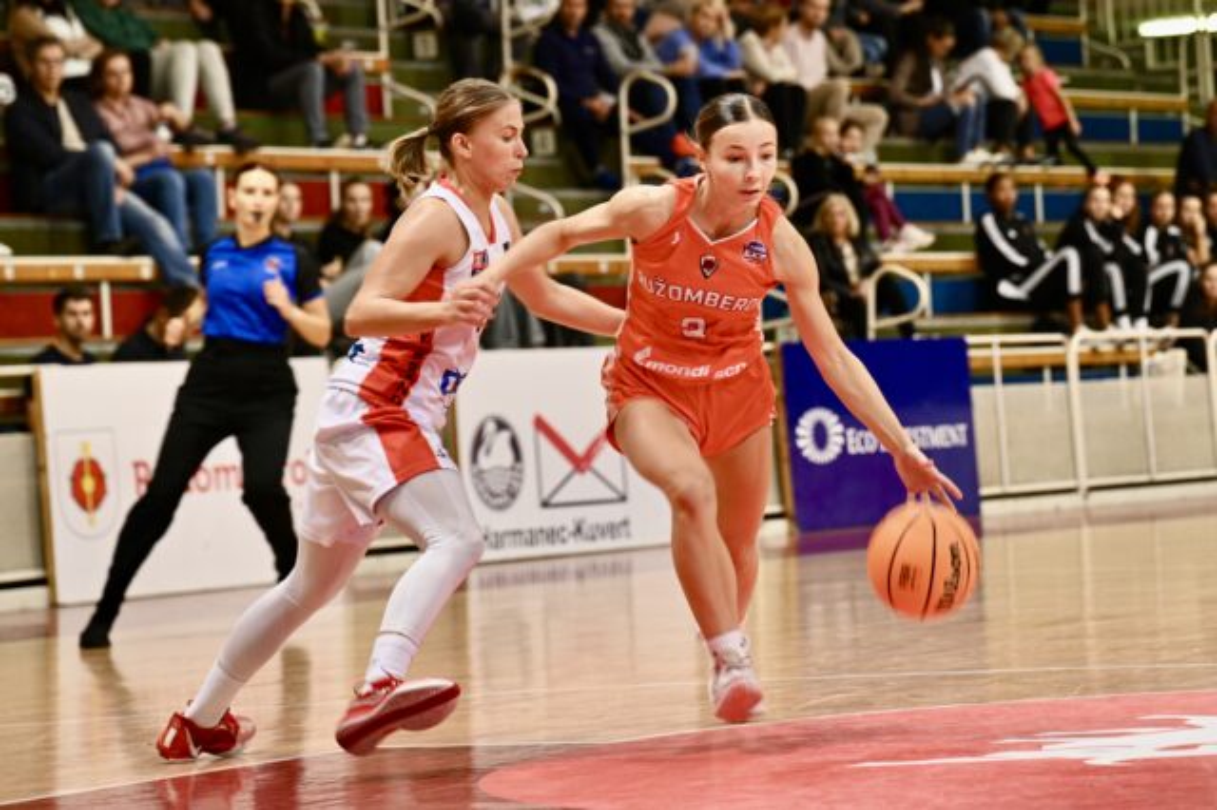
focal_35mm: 112
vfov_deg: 12.2
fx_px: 3784
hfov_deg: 18.3
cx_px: 608
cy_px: 405
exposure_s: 1/200
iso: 1600
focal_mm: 112
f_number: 3.8
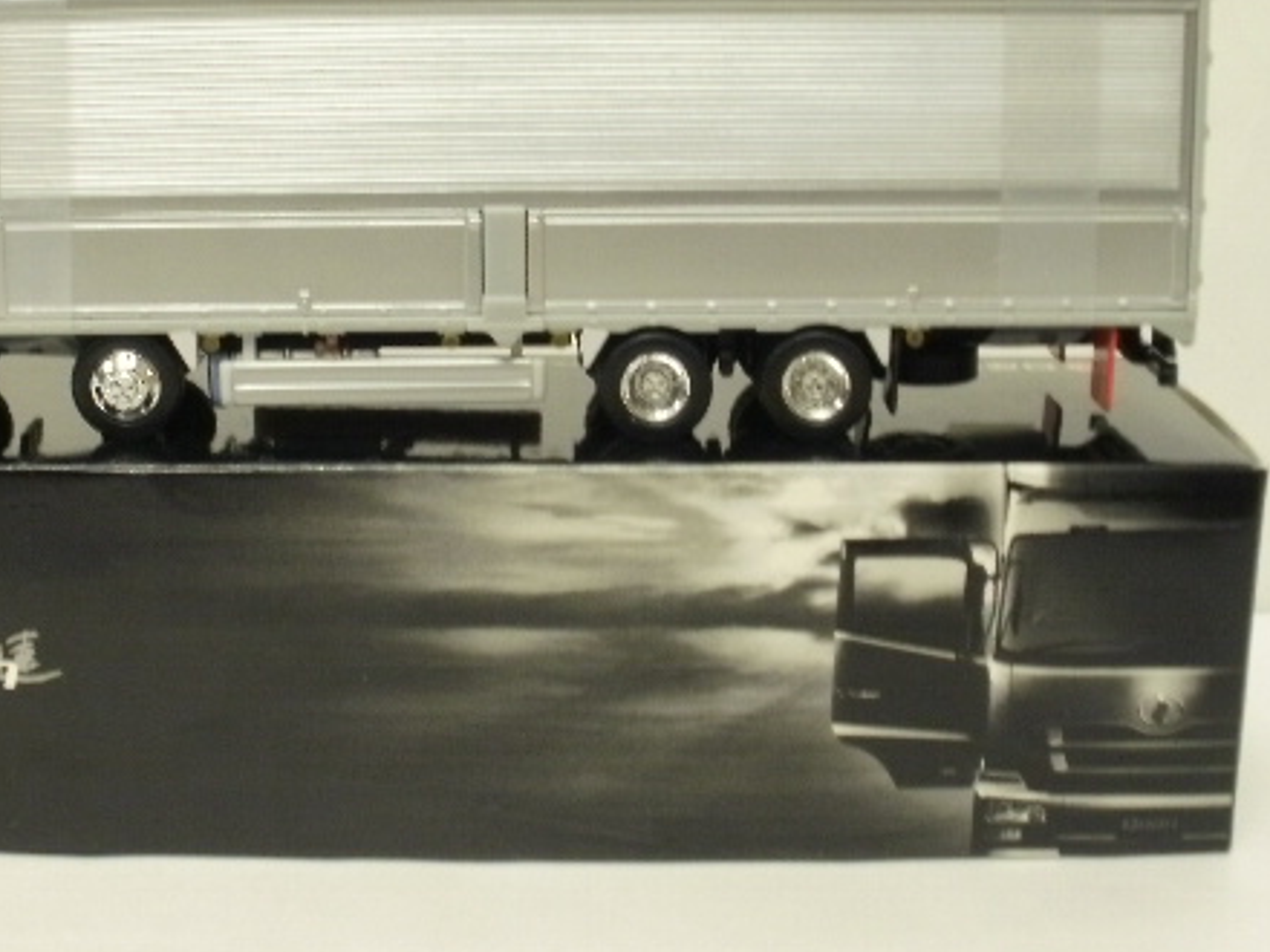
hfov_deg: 30.1
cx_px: 444
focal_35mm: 64
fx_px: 2348
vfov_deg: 22.9
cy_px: 433
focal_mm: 7.7
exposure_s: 1/6
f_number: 4
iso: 125
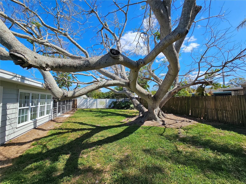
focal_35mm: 13
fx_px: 92
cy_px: 92
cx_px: 123
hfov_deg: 106.2
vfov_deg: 89.9
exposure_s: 1/2021
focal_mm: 2.2
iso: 50
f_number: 2.2
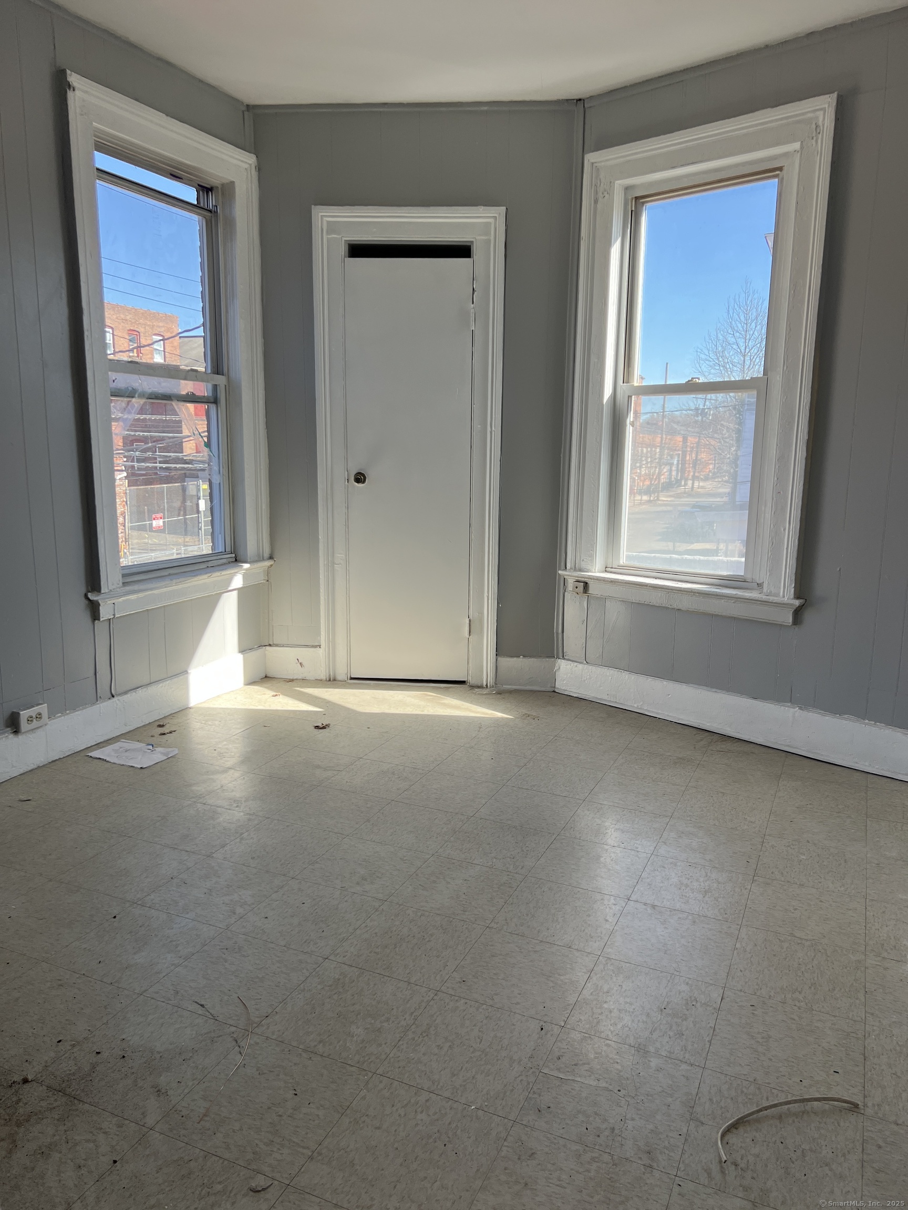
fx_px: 909
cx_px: 454
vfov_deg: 67.3
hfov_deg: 53.1
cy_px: 605
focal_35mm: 26
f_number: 1.5
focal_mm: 5.7
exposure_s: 1/539
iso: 50
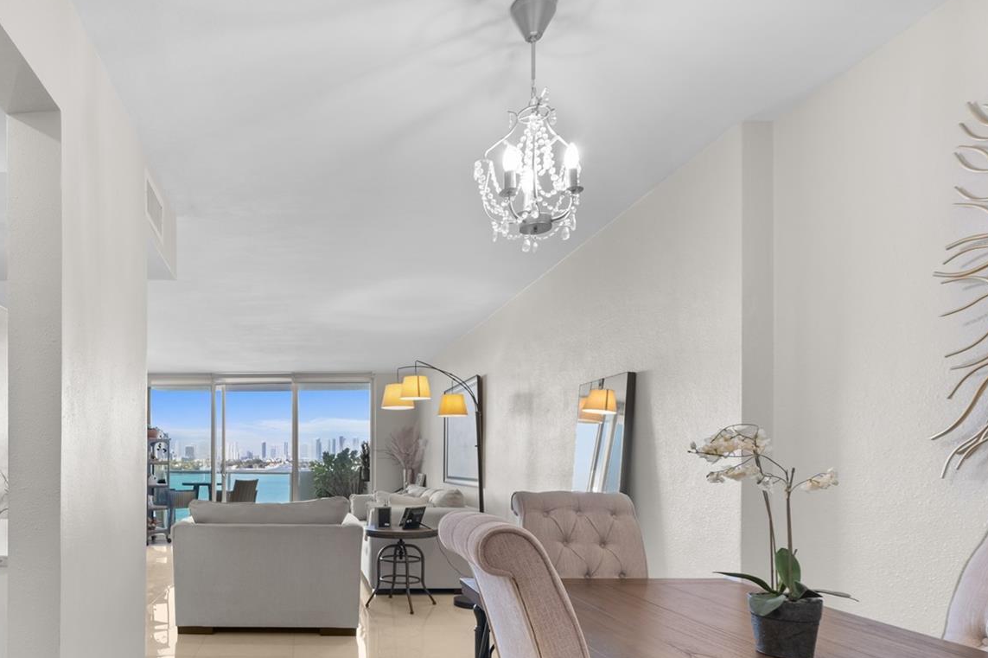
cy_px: 436
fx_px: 576
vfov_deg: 58.2
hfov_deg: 77.9
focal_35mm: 21
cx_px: 309
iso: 400
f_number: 5.6
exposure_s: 1/15
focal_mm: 10
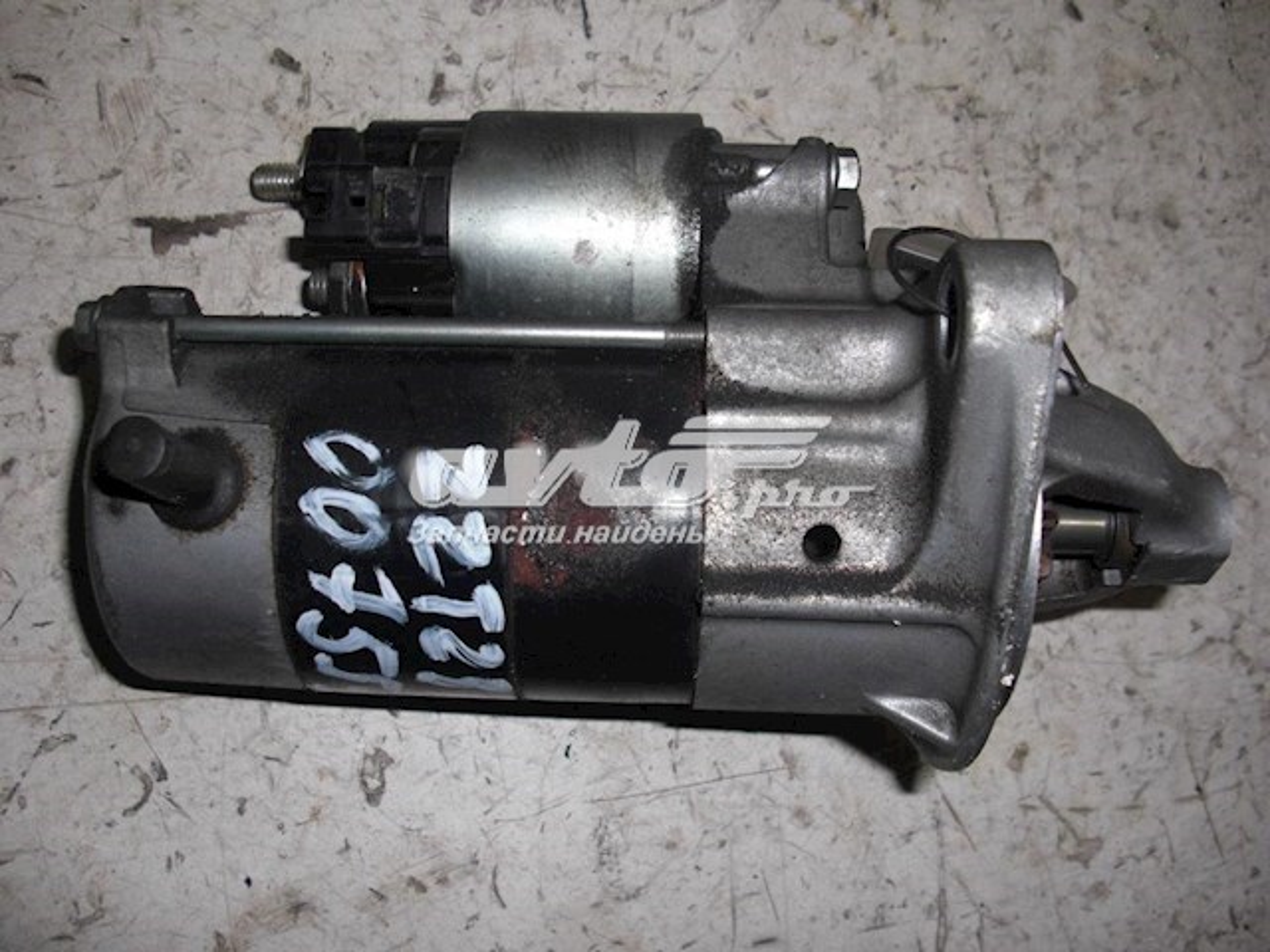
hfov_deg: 51.4
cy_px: 476
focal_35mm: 36
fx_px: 1321
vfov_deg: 39.7
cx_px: 635
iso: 50
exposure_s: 1/60
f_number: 2.8
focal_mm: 6.3
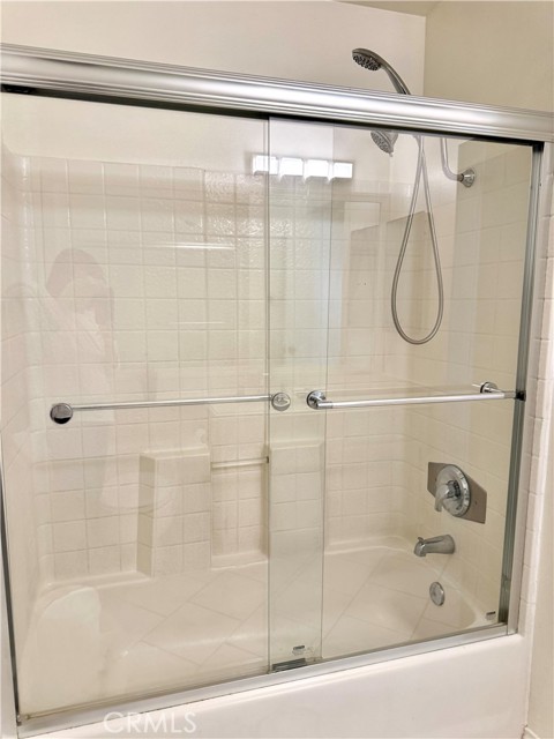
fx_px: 512
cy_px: 370
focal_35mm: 24
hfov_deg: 56.8
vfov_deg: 71.6
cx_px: 277
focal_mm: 6.76
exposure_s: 1/120
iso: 200
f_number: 1.78
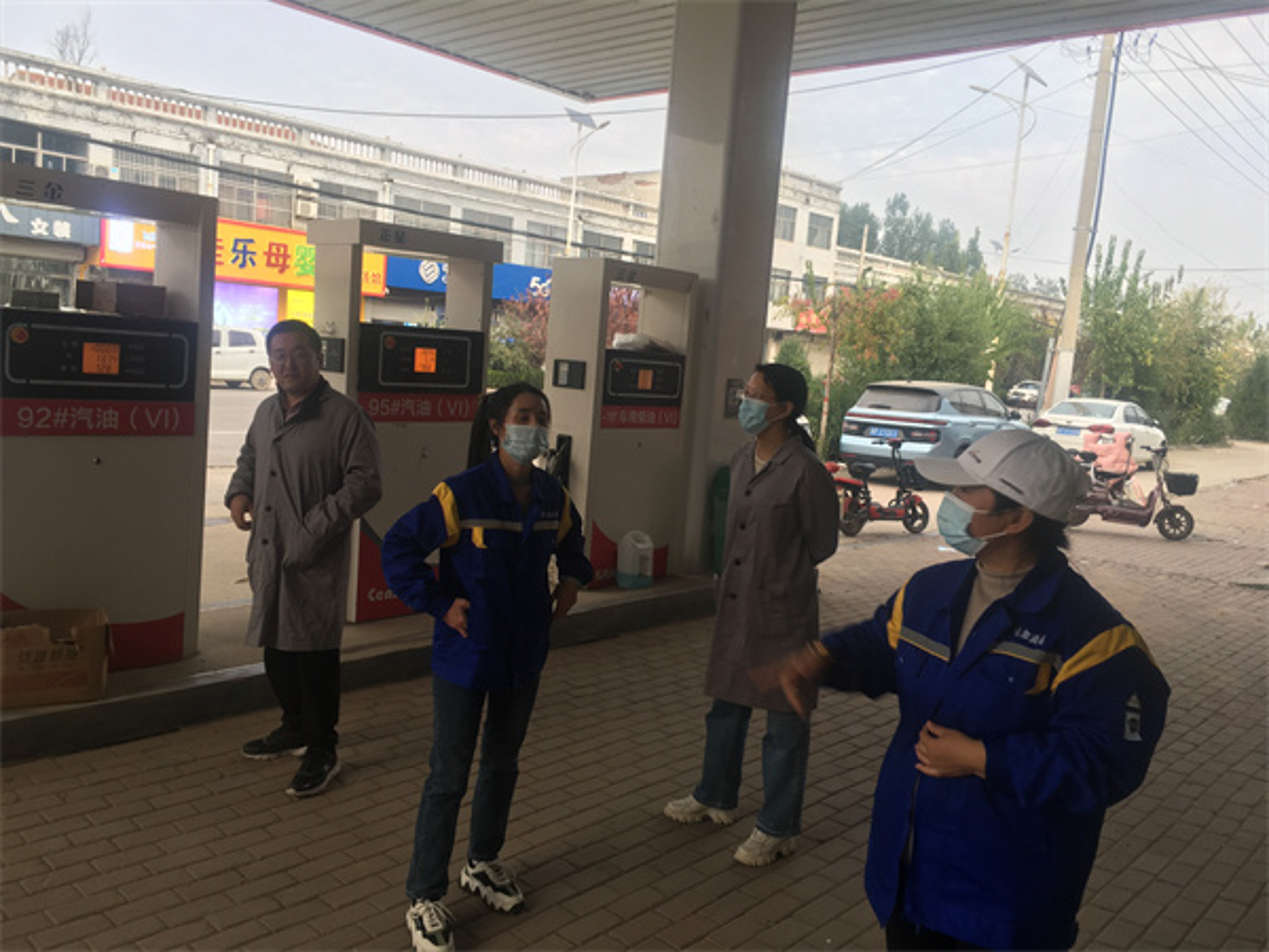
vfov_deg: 48.2
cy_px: 476
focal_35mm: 29
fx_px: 1063
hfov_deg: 61.7
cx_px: 634
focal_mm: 4.15
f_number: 2.2
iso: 25
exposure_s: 1/50
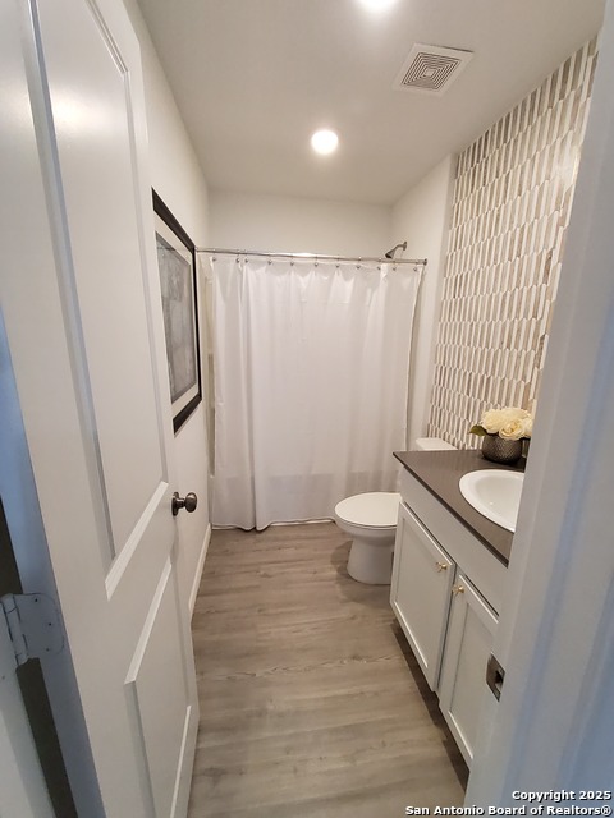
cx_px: 307
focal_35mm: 13
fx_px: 307
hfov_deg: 89.9
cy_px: 409
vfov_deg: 106.2
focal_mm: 1.13
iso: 250
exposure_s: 1/33
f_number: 2.2
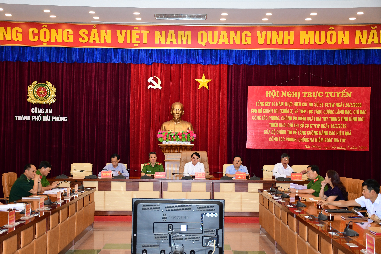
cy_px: 127
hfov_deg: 35.1
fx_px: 603
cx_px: 190
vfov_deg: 23.8
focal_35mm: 57
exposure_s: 1/200
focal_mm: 38
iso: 2000
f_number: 4.2
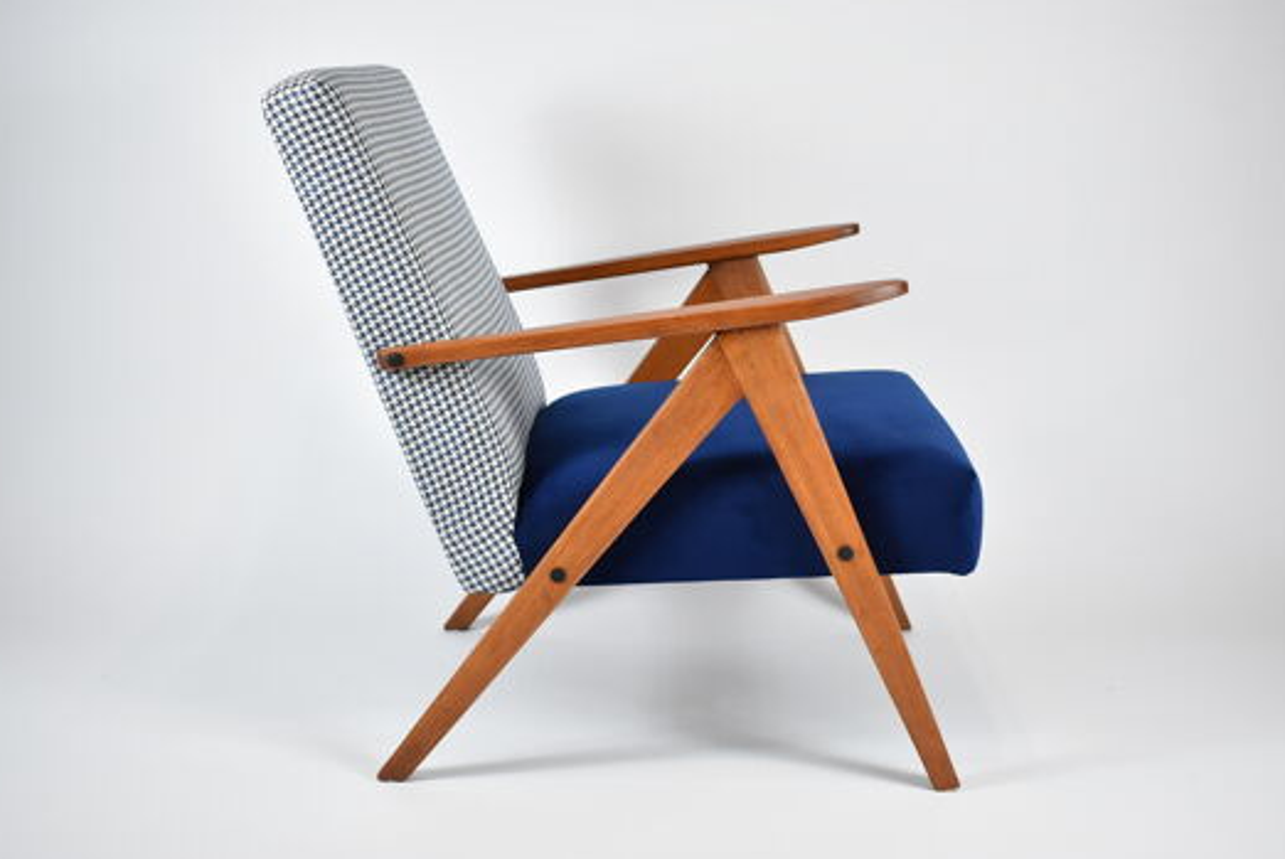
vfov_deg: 28.9
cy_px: 380
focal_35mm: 47
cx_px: 662
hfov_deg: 42.2
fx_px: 1664
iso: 800
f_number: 4.5
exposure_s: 1/125
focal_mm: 27
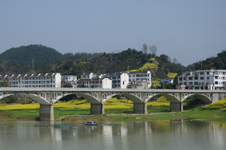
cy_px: 83
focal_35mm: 83
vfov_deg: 16.4
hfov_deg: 24.5
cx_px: 101
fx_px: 520
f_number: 8
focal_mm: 48
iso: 100
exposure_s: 1/500
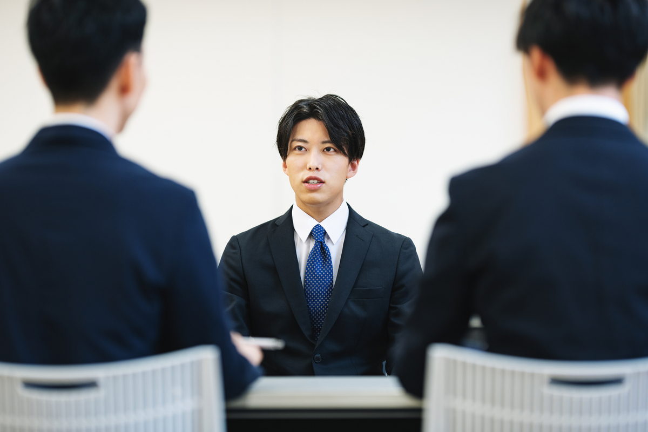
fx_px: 1890
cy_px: 216
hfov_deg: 19.5
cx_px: 324
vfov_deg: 13.0
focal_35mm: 105
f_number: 1.8
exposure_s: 1/200
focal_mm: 105
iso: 400
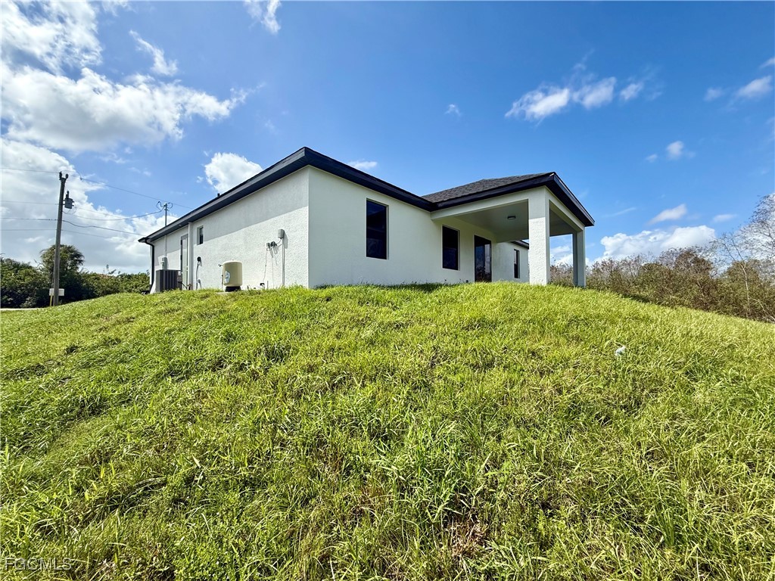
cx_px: 388
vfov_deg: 85.7
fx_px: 313
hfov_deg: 102.1
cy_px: 290
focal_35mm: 14
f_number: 2.2
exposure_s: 1/2165
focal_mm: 2.22
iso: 50
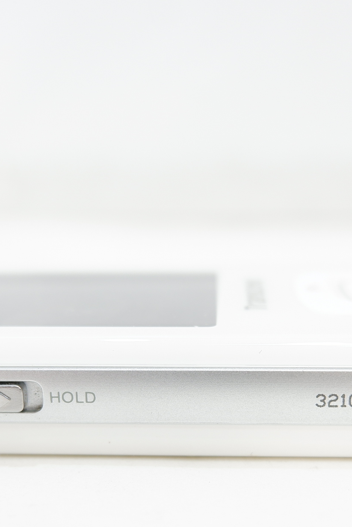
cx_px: 166
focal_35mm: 56
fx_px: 821
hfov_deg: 24.2
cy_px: 404
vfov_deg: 34.8
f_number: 3.5
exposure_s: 1/60
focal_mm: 15
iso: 200
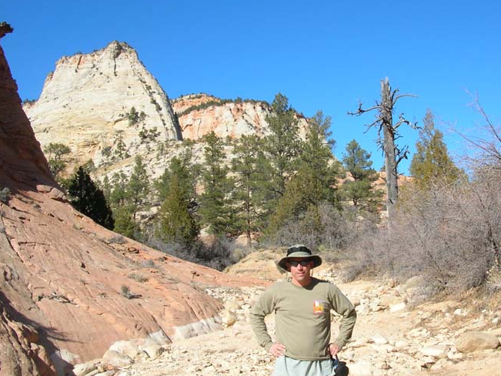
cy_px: 172
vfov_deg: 33.6
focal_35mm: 43
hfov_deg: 43.6
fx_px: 622
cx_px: 301
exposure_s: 1/244
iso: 50
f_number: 5.6
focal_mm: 5.8
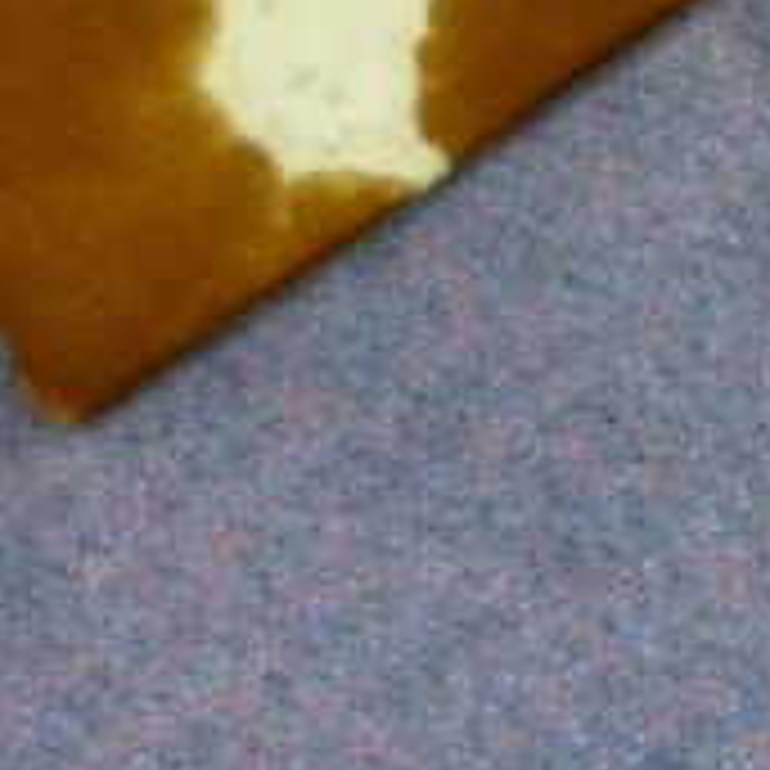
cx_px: 1725
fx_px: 2919
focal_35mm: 116
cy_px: -423
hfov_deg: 12.5
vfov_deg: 14.0
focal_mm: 5
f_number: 3.1
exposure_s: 1/15
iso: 400
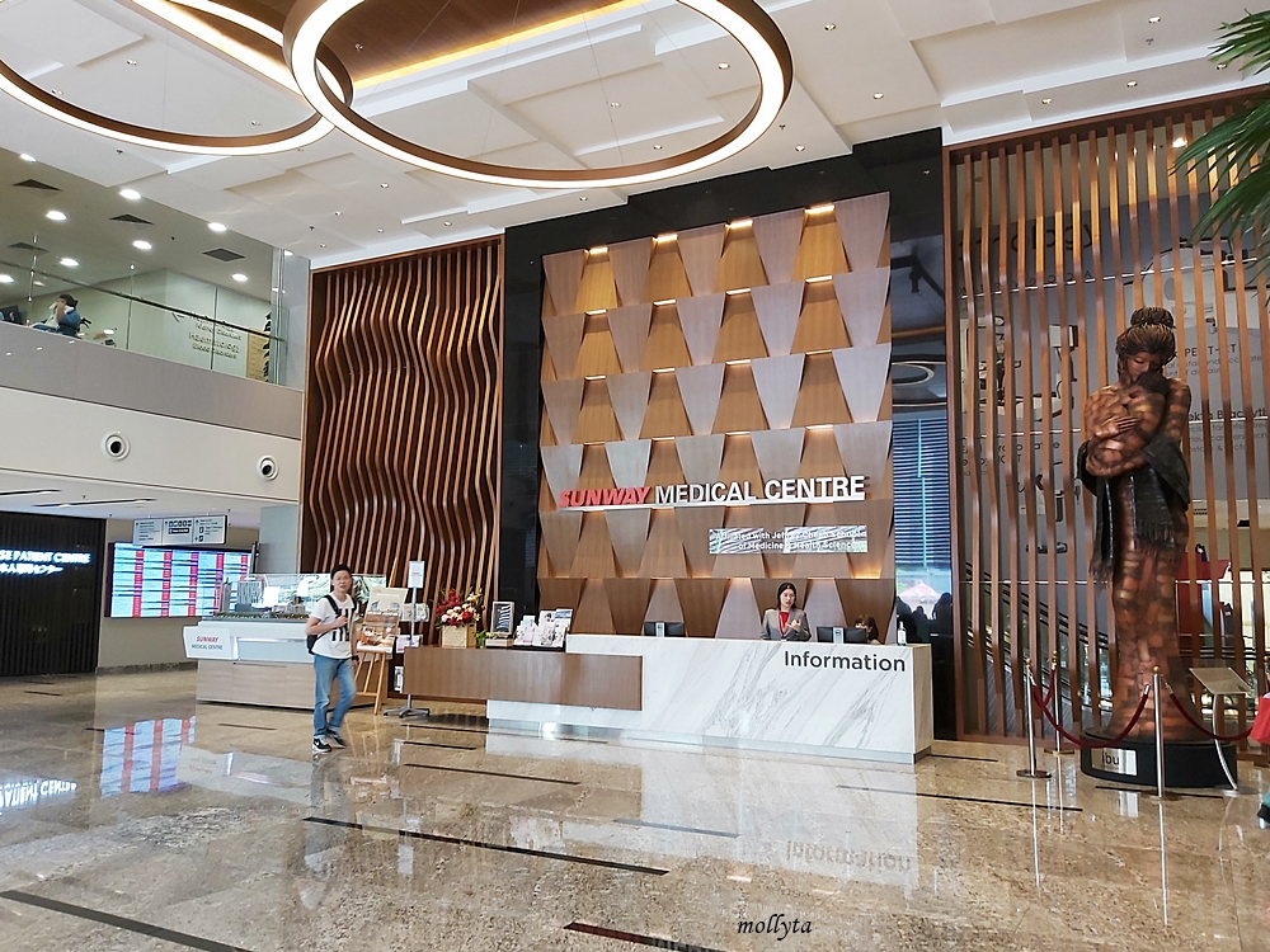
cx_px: 635
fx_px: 954
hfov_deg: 67.3
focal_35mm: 26
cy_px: 476
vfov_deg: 53.1
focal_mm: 3.92
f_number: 1.7
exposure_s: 1/50
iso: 160
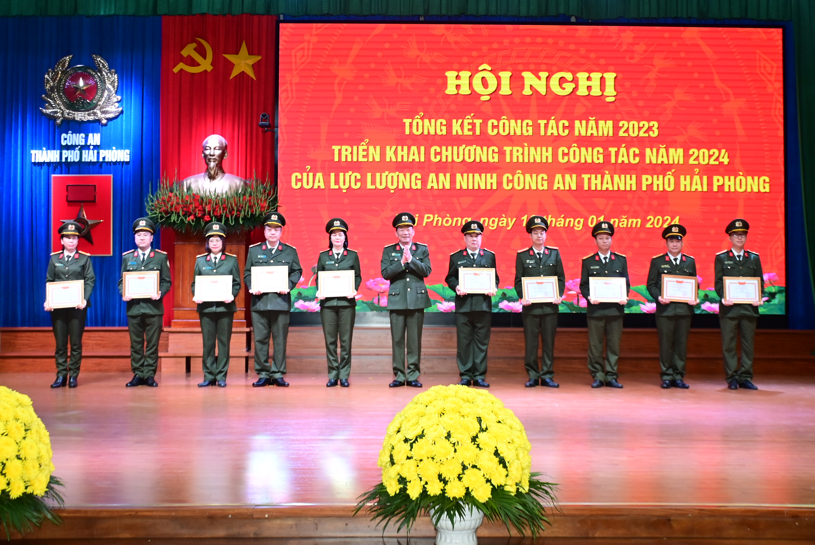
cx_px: 408
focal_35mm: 45
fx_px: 1020
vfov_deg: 29.9
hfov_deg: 43.6
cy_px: 272
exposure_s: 1/200
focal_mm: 30
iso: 1250
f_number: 4
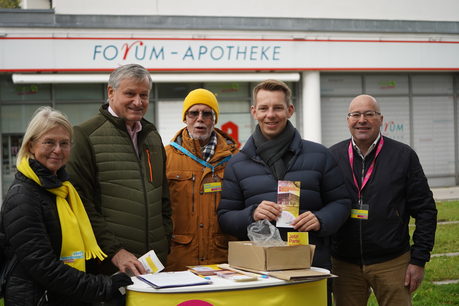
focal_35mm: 70
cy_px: 153
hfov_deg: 28.8
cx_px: 230
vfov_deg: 19.5
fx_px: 892
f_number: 4
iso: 400
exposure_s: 1/640
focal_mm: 70
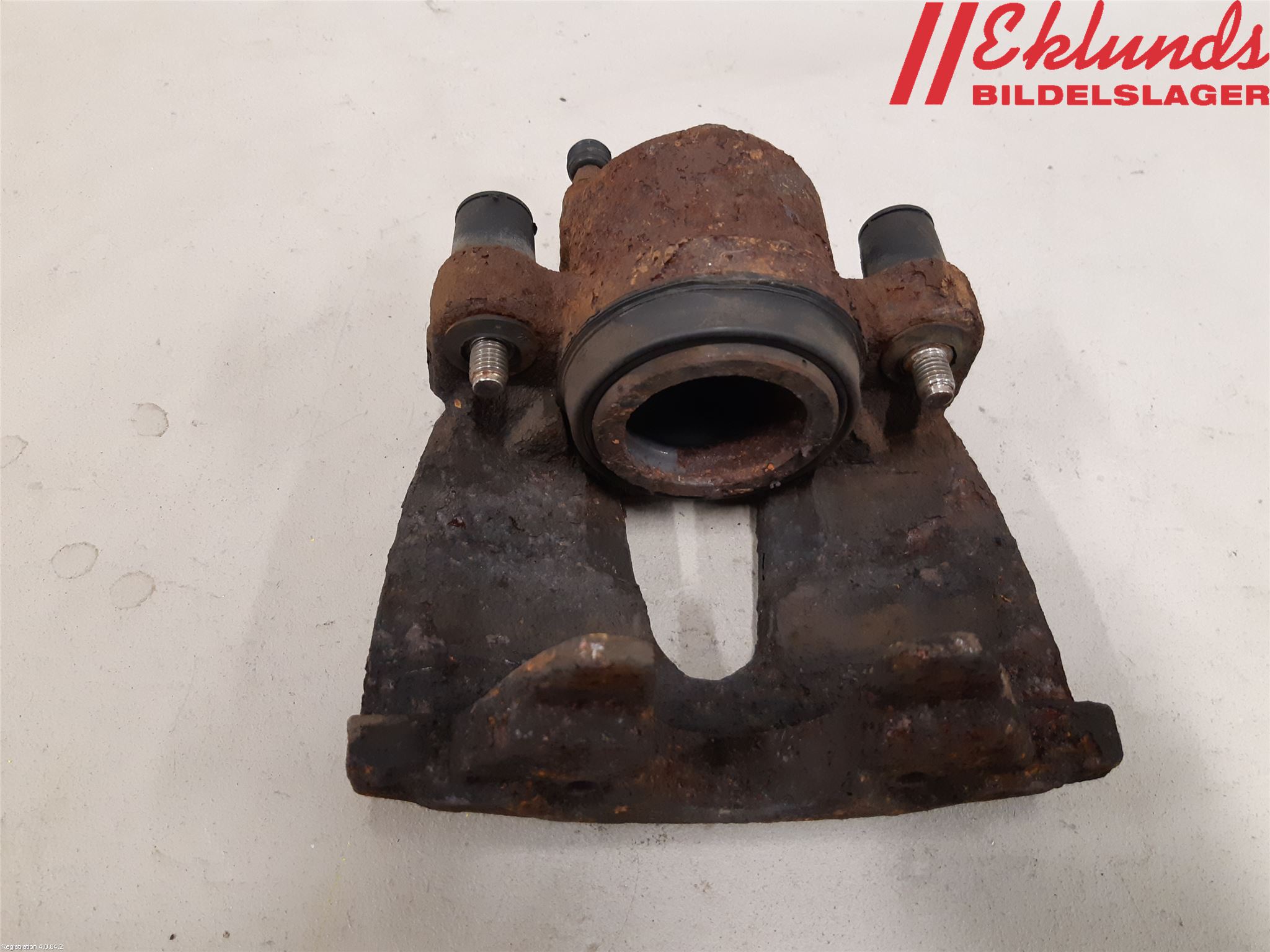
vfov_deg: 53.1
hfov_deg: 67.3
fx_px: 954
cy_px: 476
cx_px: 635
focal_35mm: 26
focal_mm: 3.93
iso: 250
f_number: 1.7
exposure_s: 1/50
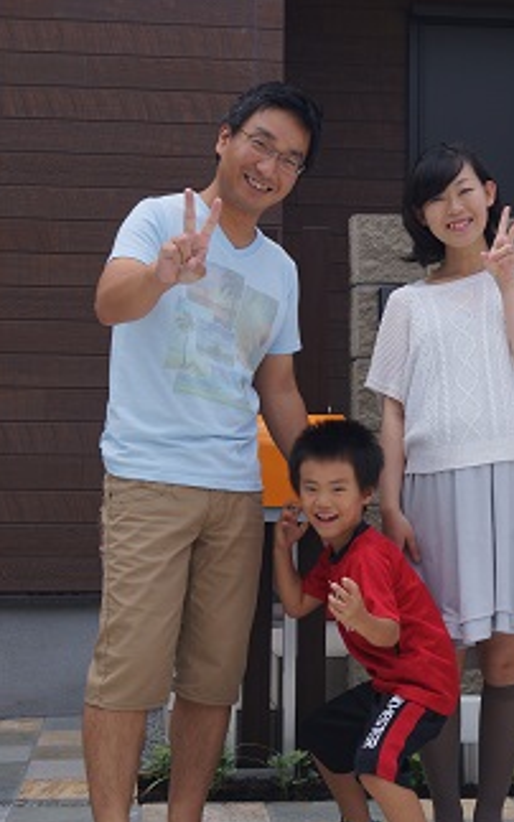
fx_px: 1855
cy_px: 415
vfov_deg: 25.0
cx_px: 410
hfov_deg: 15.7
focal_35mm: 83
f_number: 8
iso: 100
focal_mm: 35
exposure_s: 1/200
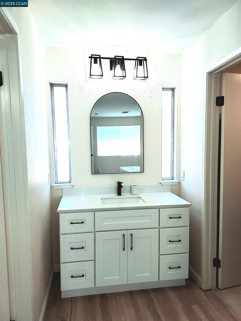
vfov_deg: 71.6
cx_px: 120
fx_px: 223
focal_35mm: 24
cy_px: 160
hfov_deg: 56.8
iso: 50
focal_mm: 4.6
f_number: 1.8
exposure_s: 1/120
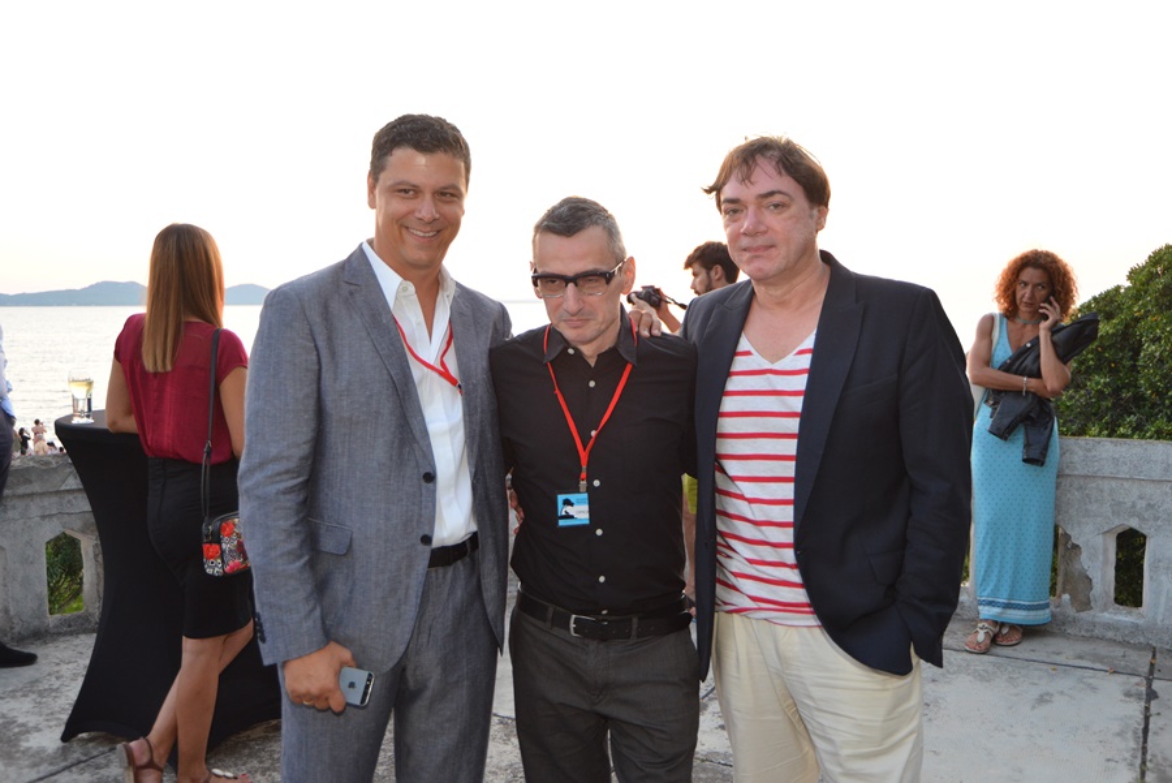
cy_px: 392
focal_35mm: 34
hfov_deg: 55.8
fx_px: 1107
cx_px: 586
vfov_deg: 38.9
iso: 1600
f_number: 5
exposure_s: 1/160
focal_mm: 34
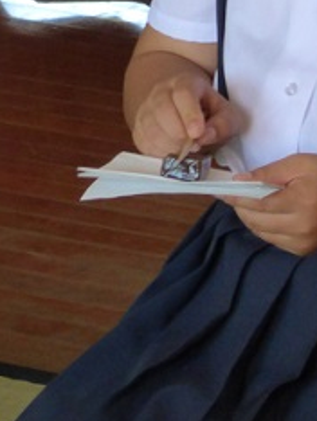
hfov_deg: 4.2
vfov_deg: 5.6
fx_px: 4327
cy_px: -55
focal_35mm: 355
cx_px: 332
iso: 400
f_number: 5.3
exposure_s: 1/60
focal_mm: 25.24
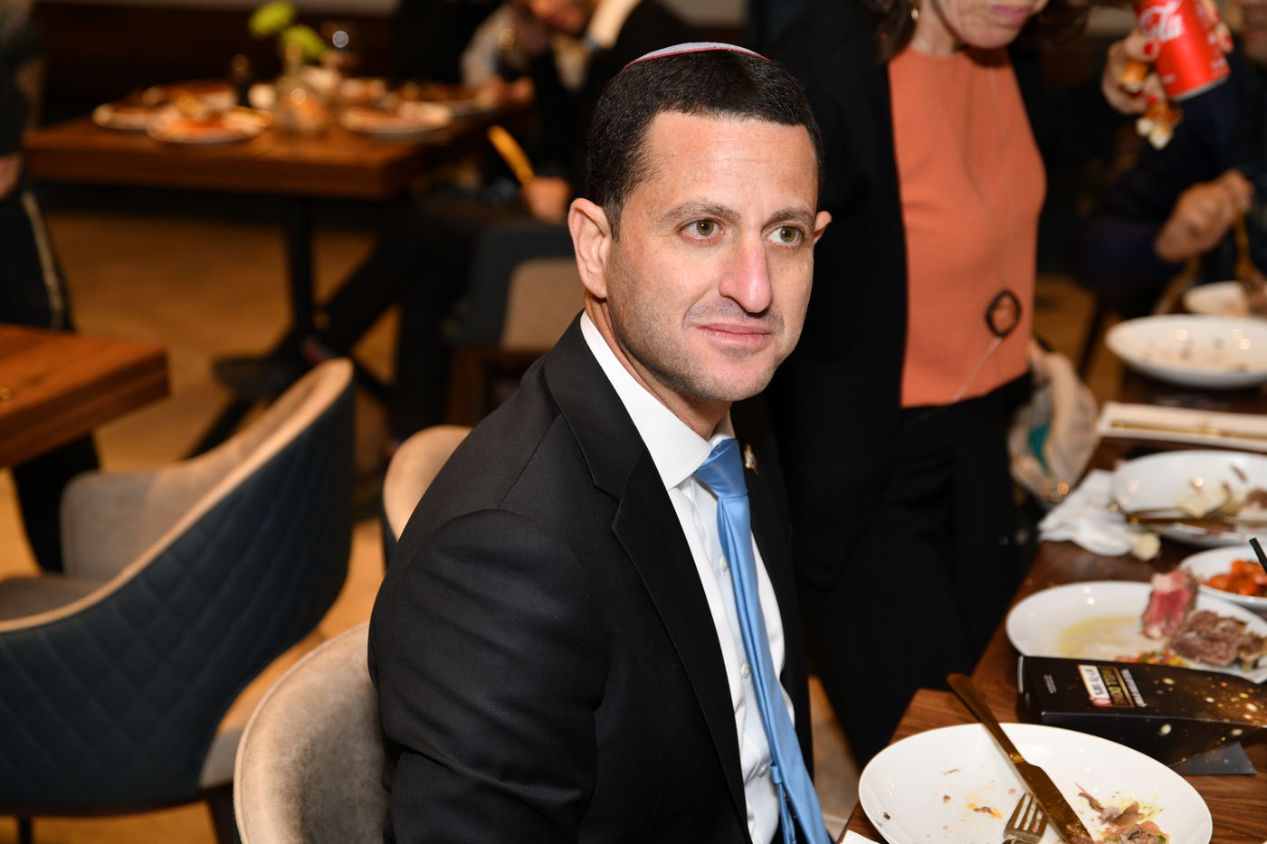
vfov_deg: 21.9
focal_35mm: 62
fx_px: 2182
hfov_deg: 32.4
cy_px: 422
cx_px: 634
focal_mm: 62
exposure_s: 1/250
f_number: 3.5
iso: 640
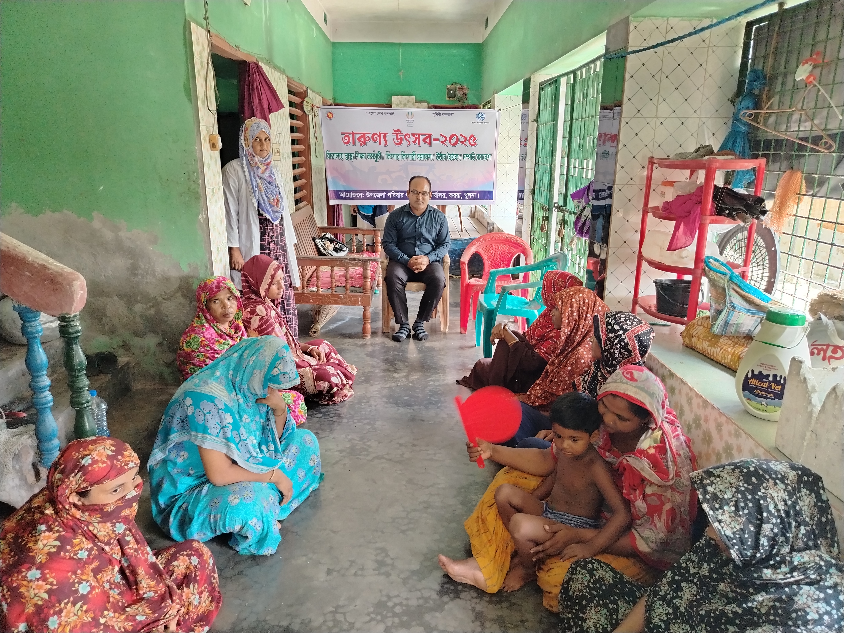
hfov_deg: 71.6
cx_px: 422
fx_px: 585
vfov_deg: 56.8
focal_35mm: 24
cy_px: 316
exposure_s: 1/33.3
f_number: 1.75
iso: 1034
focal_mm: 5.25
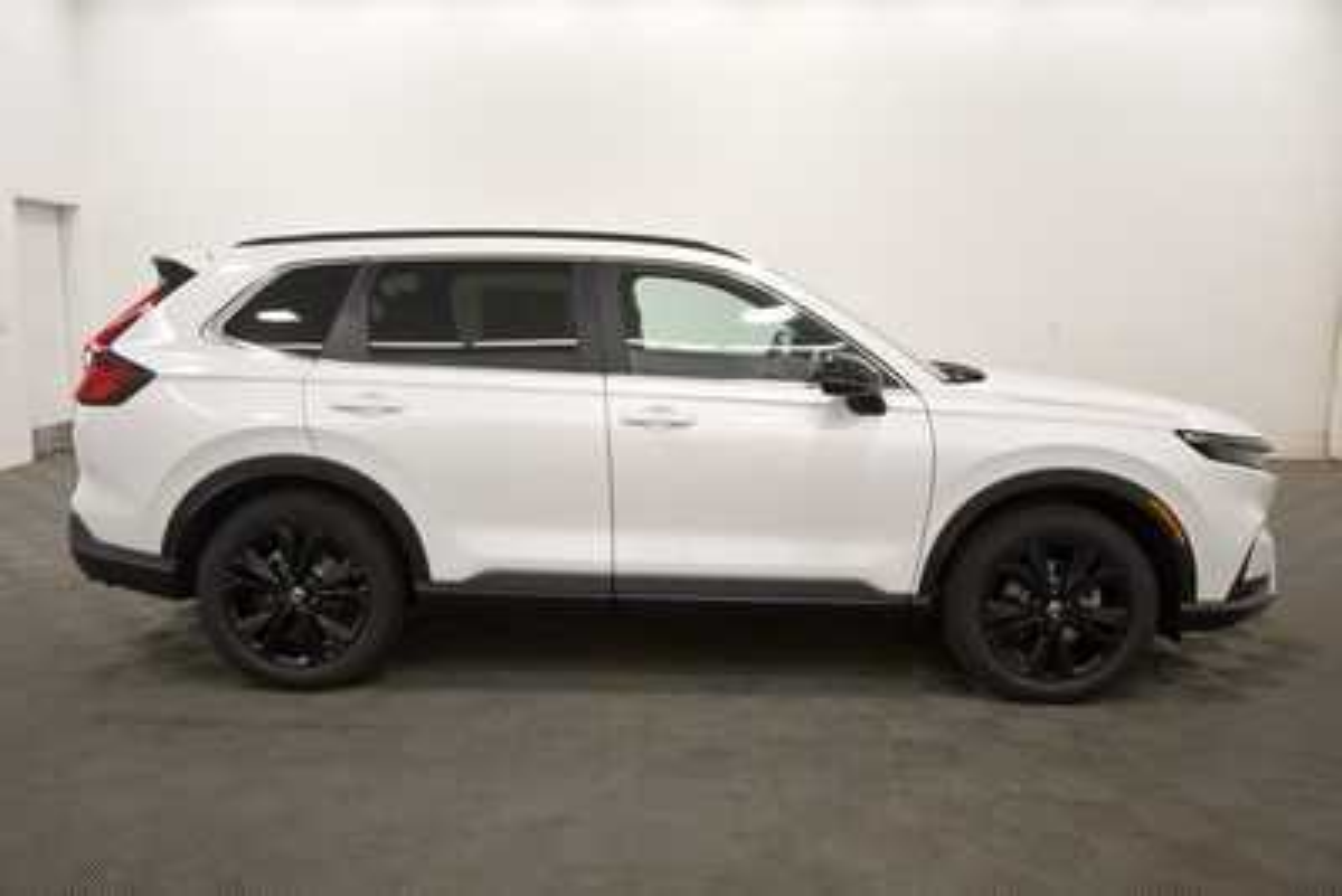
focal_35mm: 27
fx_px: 1007
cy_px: 448
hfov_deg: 67.4
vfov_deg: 48.0
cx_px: 671
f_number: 5.6
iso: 720
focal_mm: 18
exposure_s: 1/250
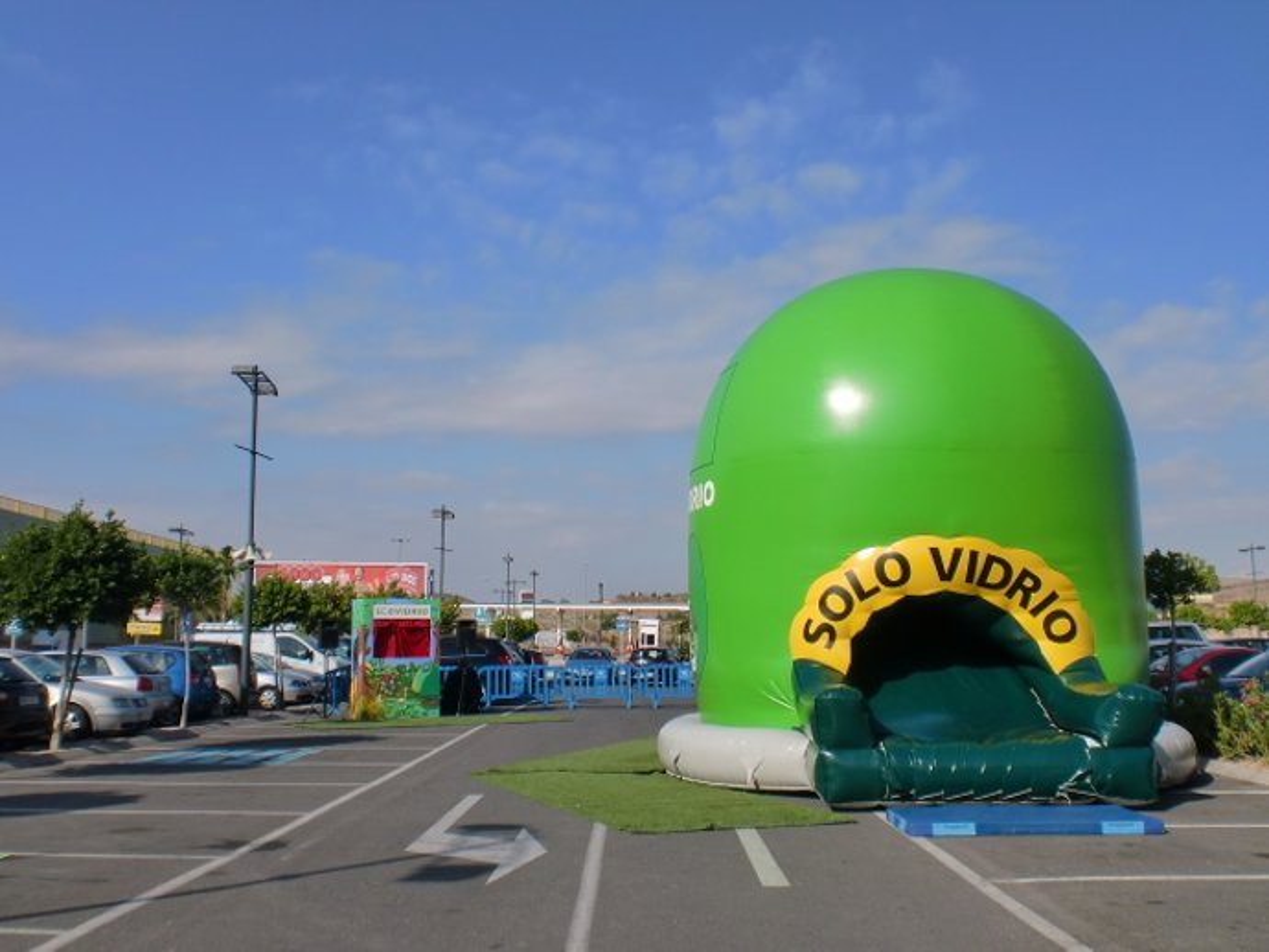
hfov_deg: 52.6
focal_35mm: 35
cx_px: 634
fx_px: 1284
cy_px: 476
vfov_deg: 40.7
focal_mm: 6.3
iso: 64
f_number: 5.6
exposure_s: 1/640
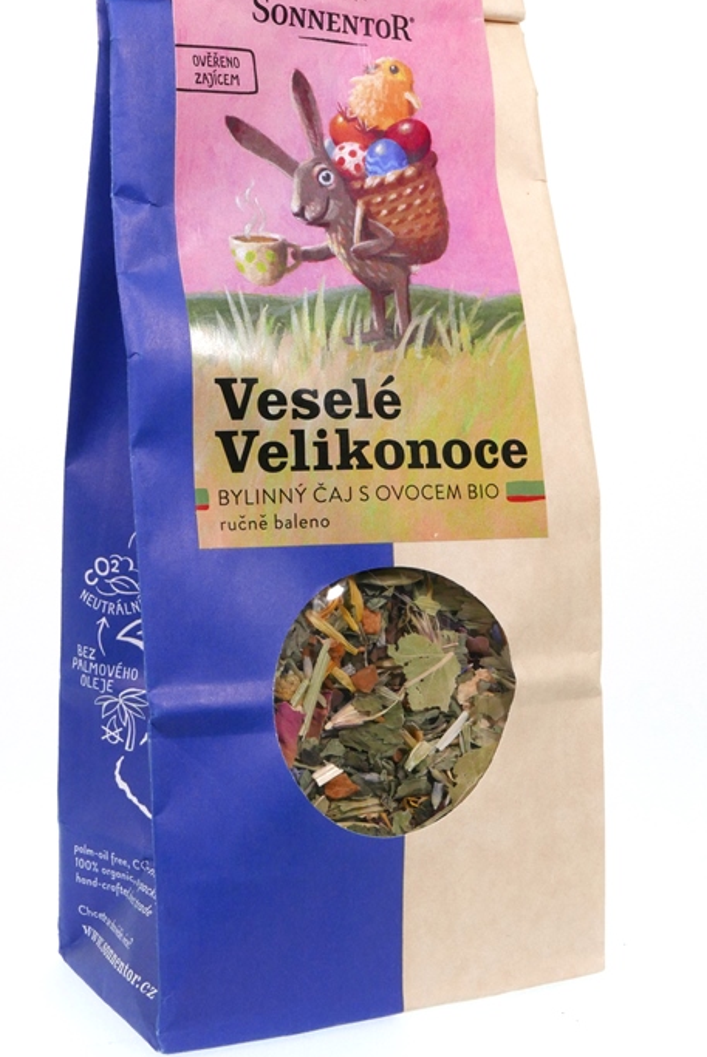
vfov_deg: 36.2
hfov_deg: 24.6
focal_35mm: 55
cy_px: 476
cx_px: 296
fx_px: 1618
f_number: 16
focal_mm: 21.3
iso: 800
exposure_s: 1/40
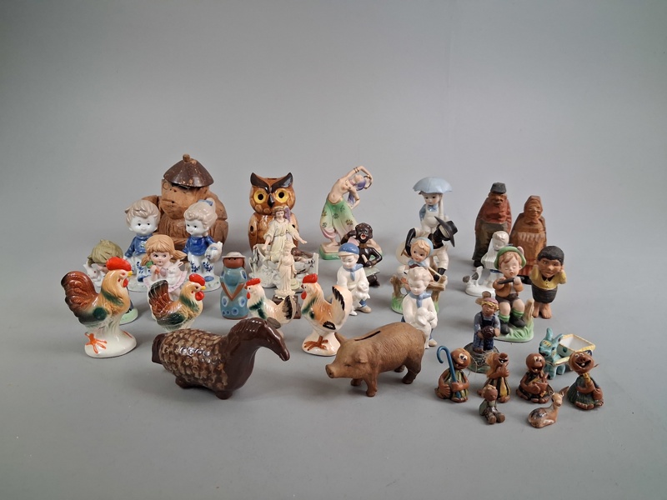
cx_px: 334
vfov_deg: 51.4
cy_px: 250
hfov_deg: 65.3
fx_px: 520
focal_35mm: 27
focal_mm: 4
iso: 400
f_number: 1.8
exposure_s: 1/100
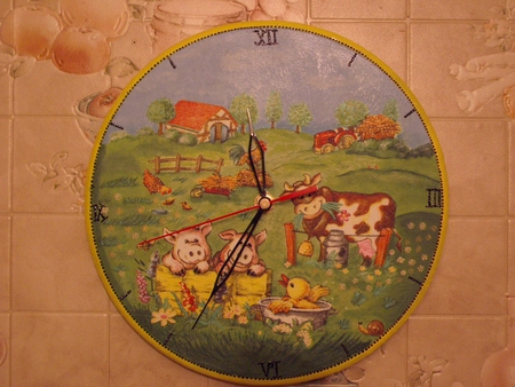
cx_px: 258
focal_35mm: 62
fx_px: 923
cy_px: 194
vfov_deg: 23.7
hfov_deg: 31.2
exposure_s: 1/40
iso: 200
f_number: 3.5
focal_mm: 10.2
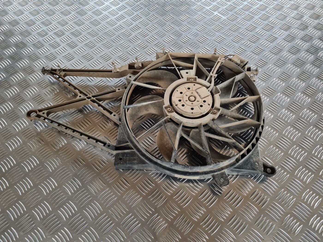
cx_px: 162
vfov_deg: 53.1
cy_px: 121
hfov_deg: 67.3
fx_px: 243
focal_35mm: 26
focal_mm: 5.4
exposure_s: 1/100
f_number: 1.8
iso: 320
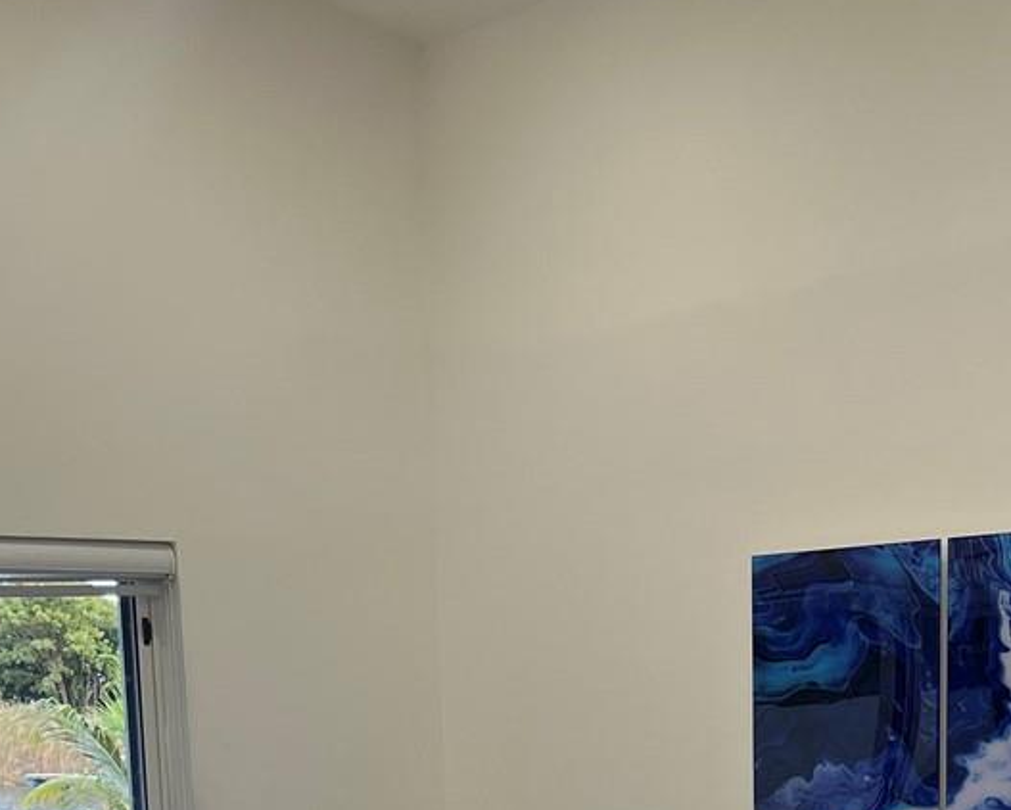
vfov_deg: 18.4
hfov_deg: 24.5
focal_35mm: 77
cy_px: 1096
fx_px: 2305
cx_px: 737
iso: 50
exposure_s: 1/135
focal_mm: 5.7
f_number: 1.5
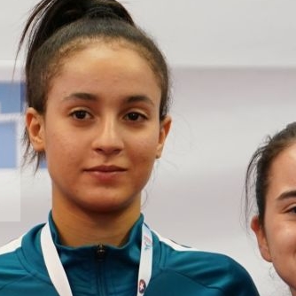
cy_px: 455
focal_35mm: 651
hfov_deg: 2.7
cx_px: -62
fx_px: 6298
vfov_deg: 2.7
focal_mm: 142
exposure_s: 1/200
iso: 640
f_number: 2.8
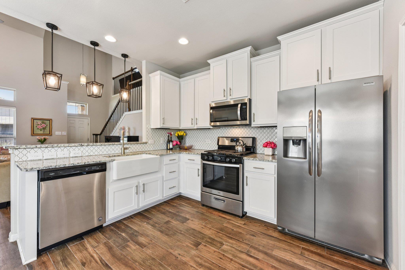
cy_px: 135
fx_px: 157
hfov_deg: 104.3
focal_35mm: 14
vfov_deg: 81.2
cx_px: 202
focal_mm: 14
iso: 320
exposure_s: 1/15
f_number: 8
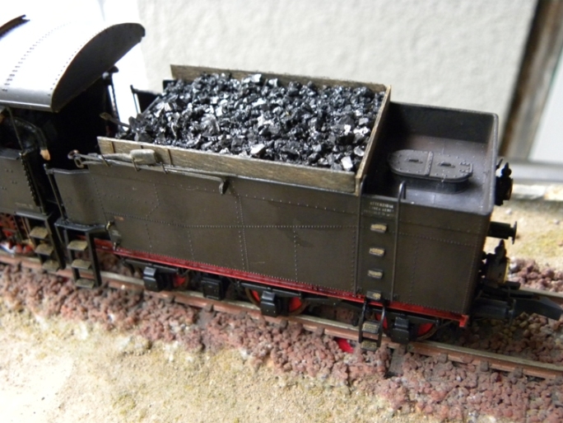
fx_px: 602
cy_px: 212
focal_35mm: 37
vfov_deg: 38.7
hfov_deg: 50.1
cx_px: 282
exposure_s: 1/65
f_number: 3.2
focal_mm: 6.6
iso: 400
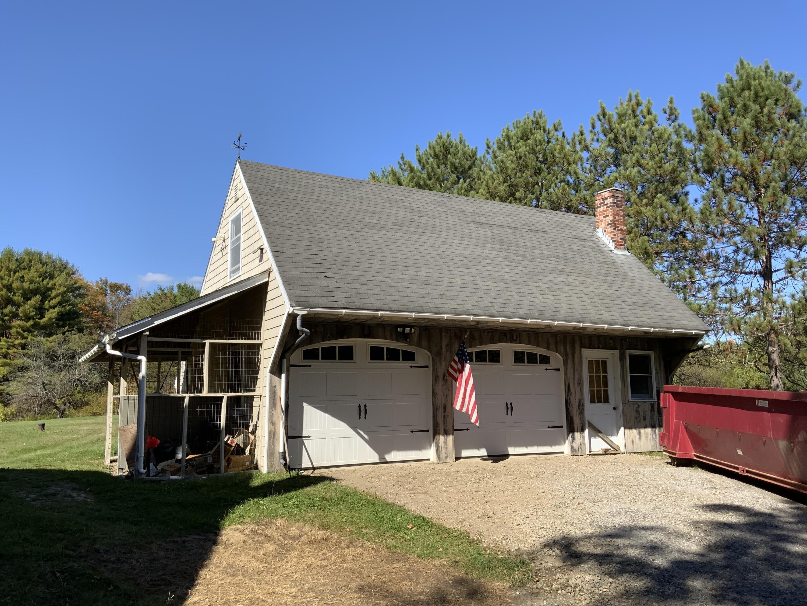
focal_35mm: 29
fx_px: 676
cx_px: 404
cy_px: 303
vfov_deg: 48.2
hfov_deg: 61.7
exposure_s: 1/1534
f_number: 1.8
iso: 16
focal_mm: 3
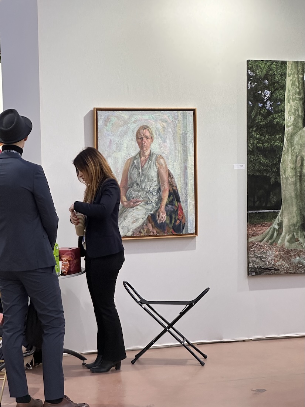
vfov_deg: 25.3
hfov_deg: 19.1
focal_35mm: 77
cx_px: 152
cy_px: 204
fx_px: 905
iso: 160
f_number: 2.8
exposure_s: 1/100
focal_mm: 9
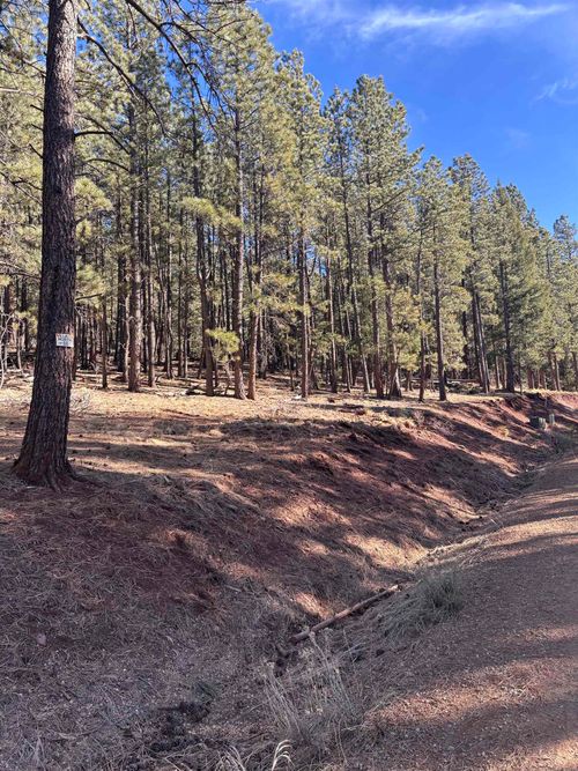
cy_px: 386
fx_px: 579
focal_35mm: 26
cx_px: 289
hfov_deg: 53.0
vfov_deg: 67.3
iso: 50
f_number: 1.6
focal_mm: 5.96
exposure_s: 1/456
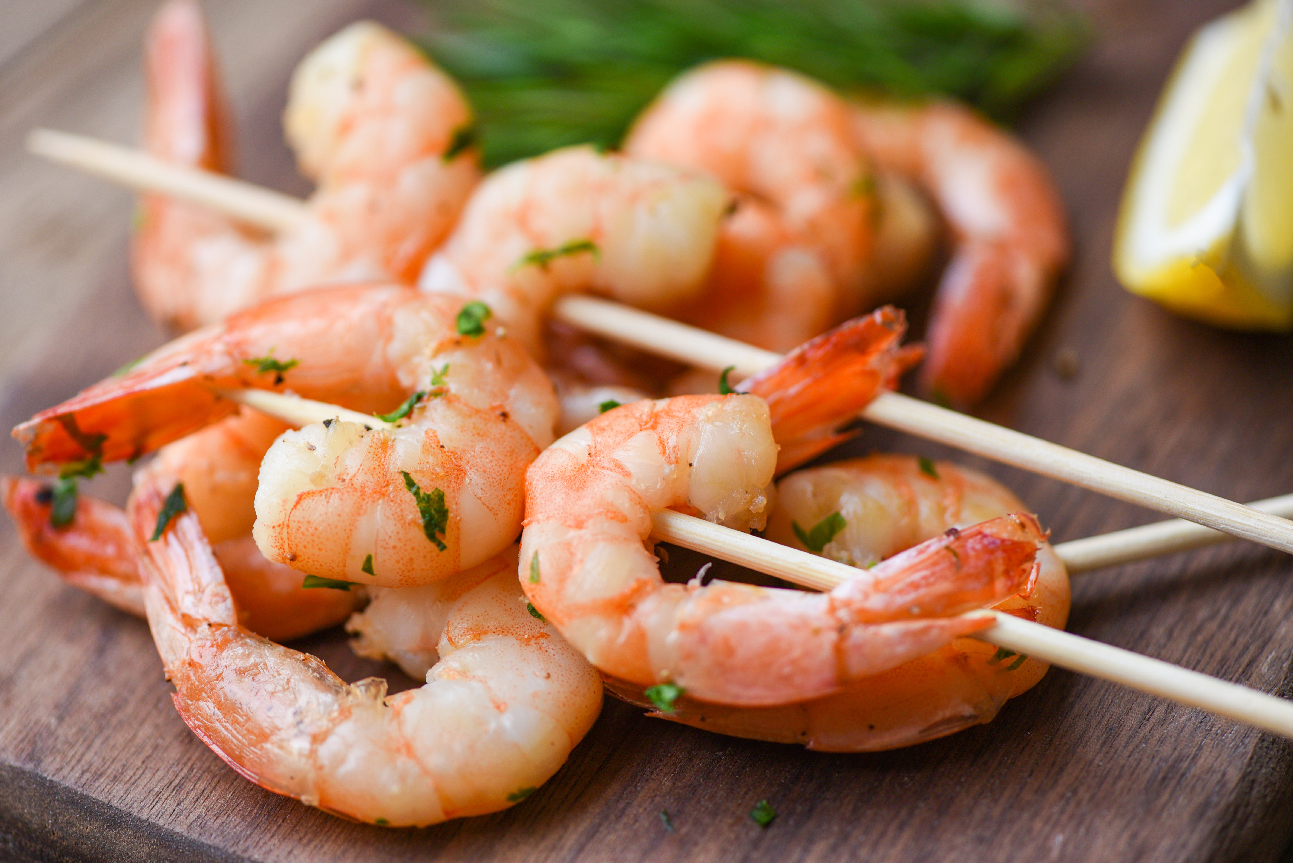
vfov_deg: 13.1
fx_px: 3772
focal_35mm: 105
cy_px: 432
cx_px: 646
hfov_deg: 19.4
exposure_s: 1/250
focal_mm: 105
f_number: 4.5
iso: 125
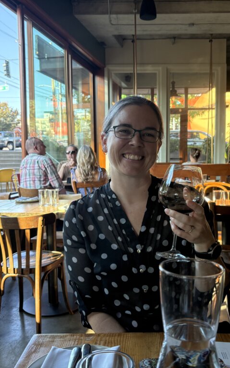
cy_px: 183
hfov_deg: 34.4
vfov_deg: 52.7
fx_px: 371
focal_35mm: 37
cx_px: 131
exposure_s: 1/156
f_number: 1.6
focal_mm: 5.96
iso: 125
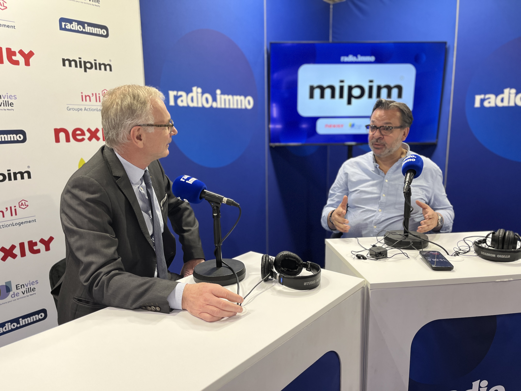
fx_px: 391
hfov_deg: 67.3
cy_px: 196
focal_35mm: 26
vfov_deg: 53.1
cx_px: 260
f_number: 1.6
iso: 125
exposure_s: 1/100
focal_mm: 5.1
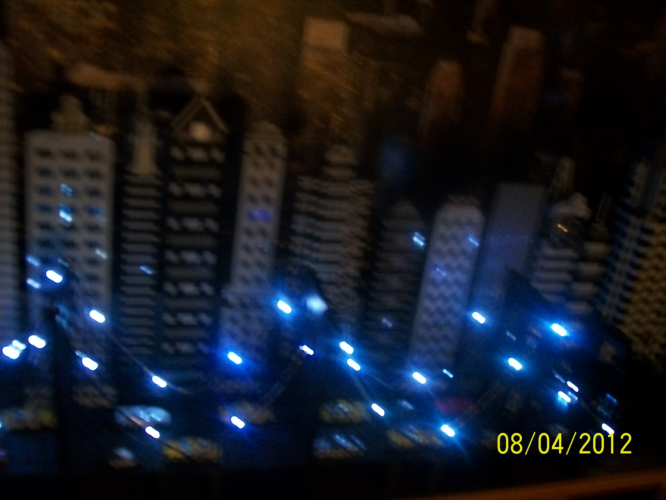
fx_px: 693
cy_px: 250
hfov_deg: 51.4
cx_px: 333
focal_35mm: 36
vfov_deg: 39.7
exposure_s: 1/8
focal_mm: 6
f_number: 2.7
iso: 240
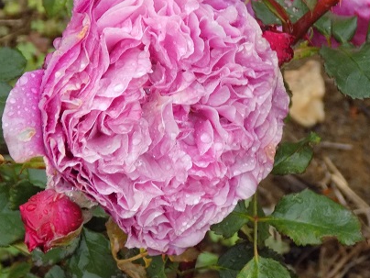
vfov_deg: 5.3
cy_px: 141
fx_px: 2982
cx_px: 161
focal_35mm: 279
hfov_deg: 7.1
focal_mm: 41.8
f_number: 5.6
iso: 400
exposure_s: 1/15
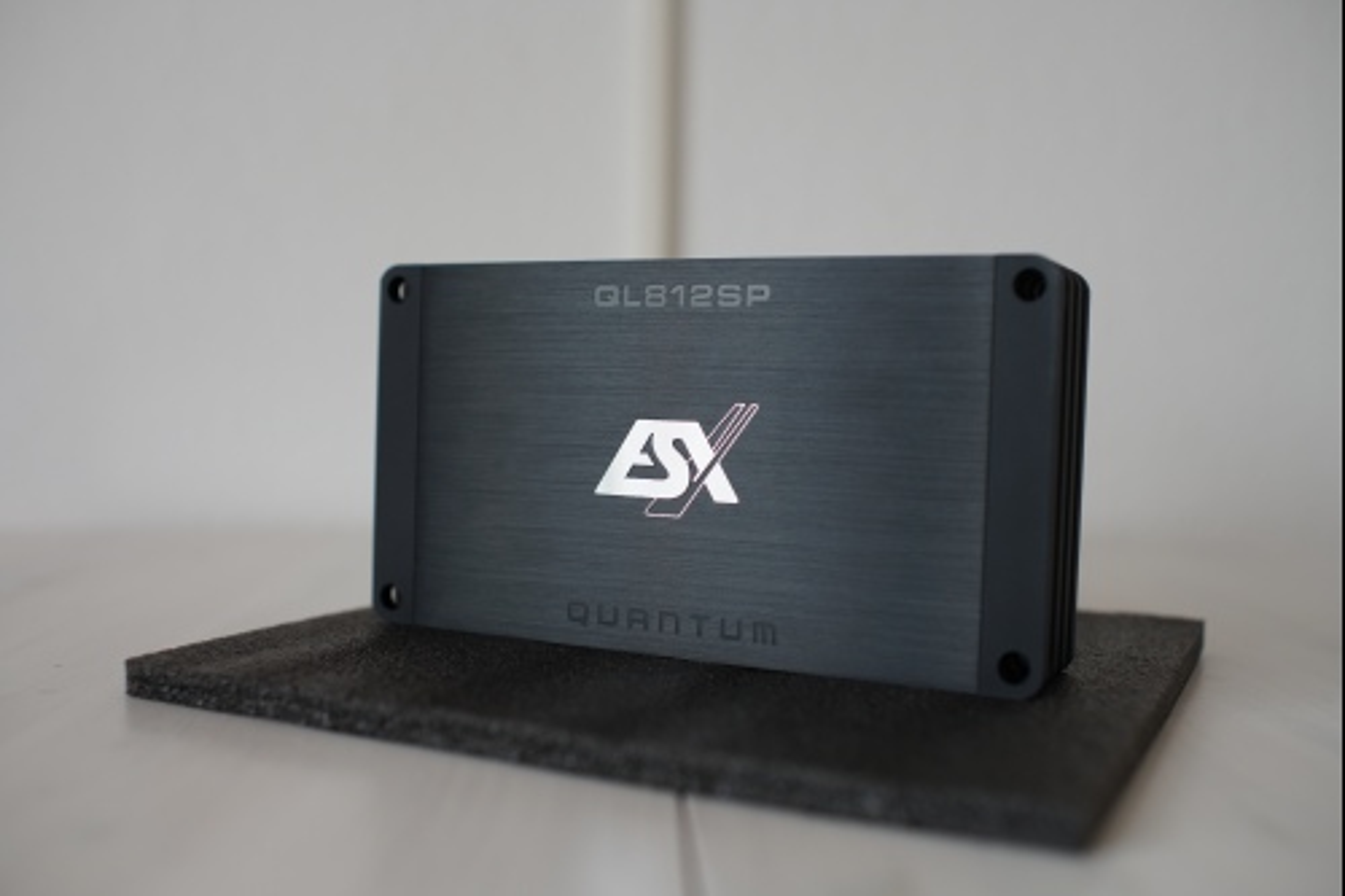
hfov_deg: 54.5
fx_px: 1307
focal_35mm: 35
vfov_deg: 37.8
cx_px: 672
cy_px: 448
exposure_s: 1/60
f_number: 2.8
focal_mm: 35
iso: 160
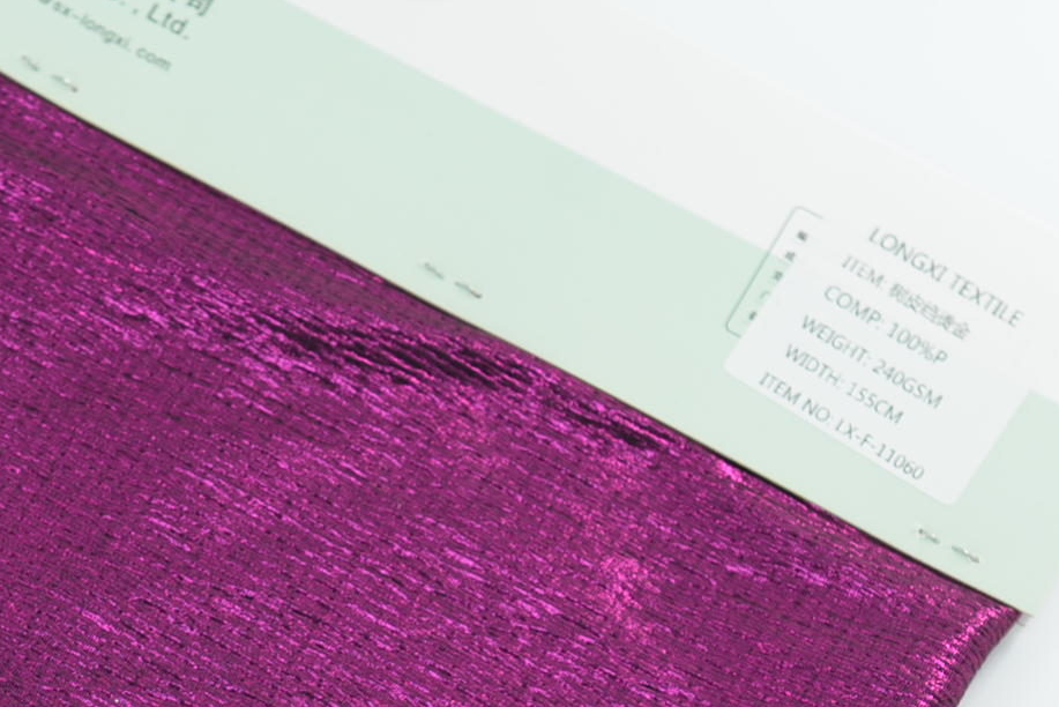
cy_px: 1019
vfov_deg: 8.2
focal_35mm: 164
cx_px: -120
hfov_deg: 12.3
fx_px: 4826
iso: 100
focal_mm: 50
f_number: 4
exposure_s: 1/100
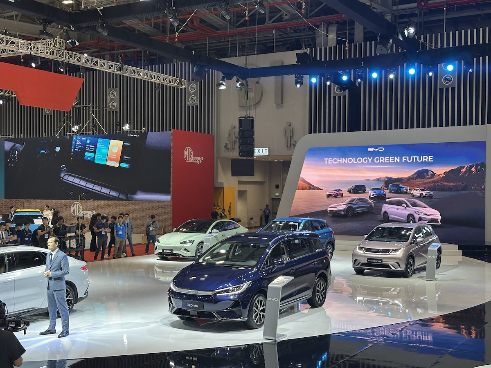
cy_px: 184
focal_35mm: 48
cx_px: 246
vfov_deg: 30.3
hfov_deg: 39.7
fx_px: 681
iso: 80
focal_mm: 6.86
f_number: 1.78
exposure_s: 1/120
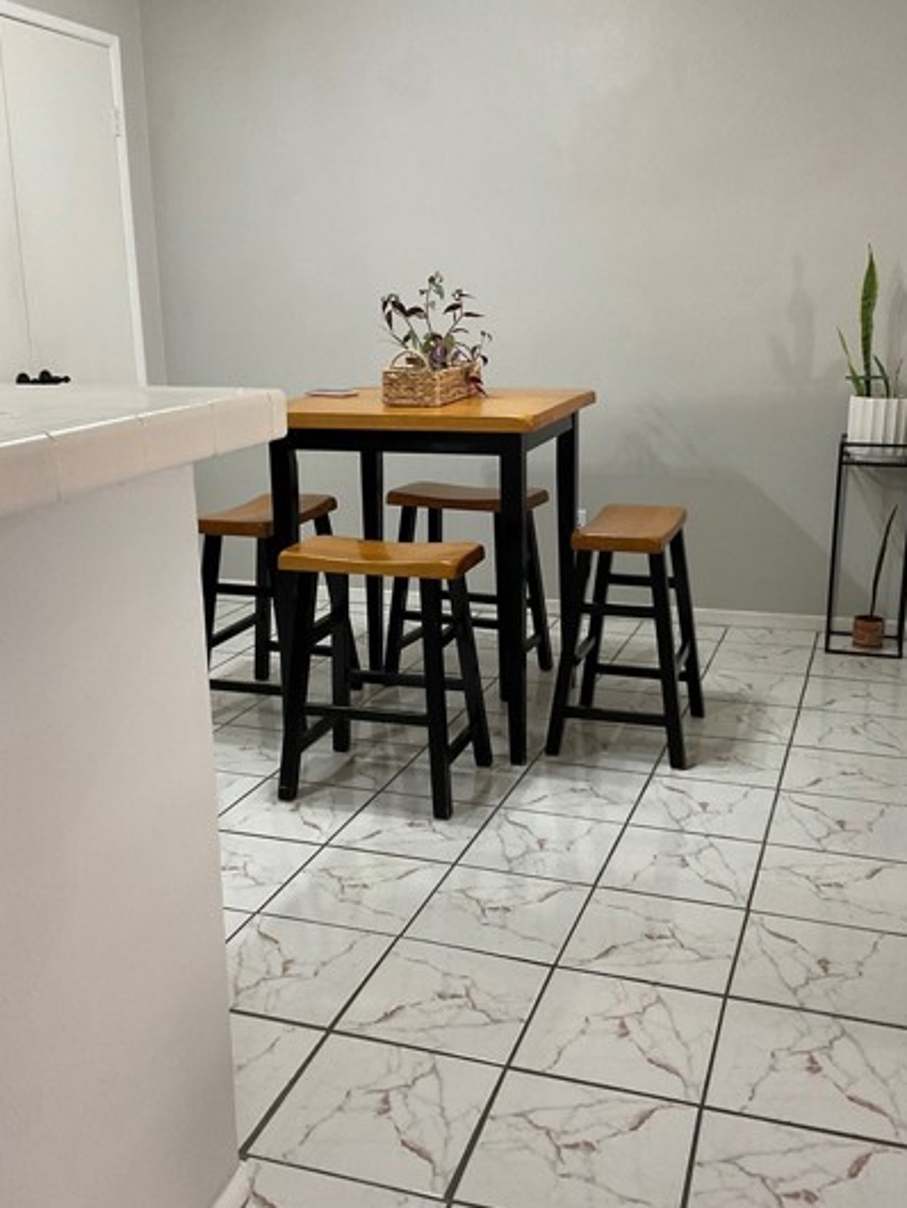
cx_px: 463
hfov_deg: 40.7
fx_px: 1222
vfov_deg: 52.6
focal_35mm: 35
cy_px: 593
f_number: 1.8
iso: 125
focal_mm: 3
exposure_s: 1/60
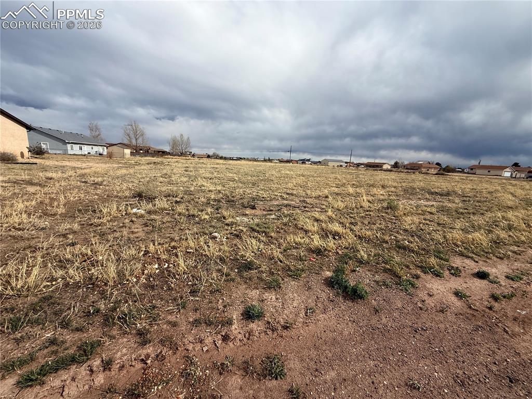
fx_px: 215
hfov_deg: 102.1
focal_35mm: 14
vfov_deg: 85.6
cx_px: 266
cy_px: 200
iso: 50
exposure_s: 1/2506
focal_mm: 2.22
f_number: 2.2
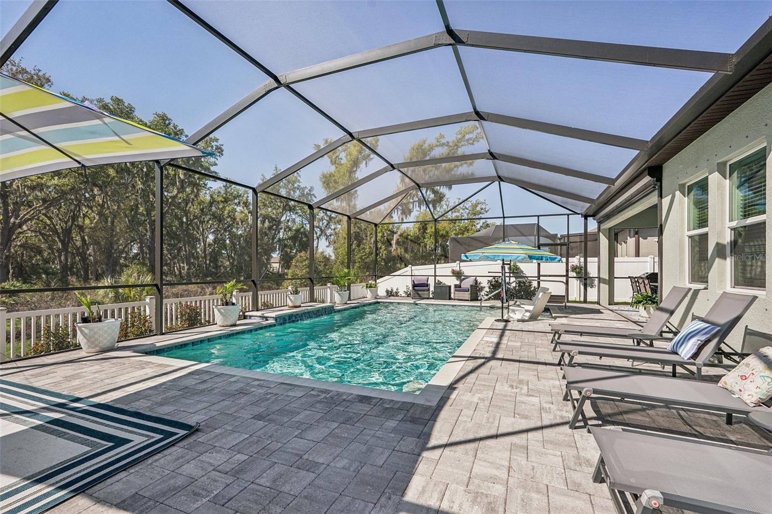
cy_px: 257
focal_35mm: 16
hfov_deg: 96.7
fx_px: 343
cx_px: 386
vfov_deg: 73.7
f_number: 8
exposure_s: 1/1000
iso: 400
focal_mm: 16
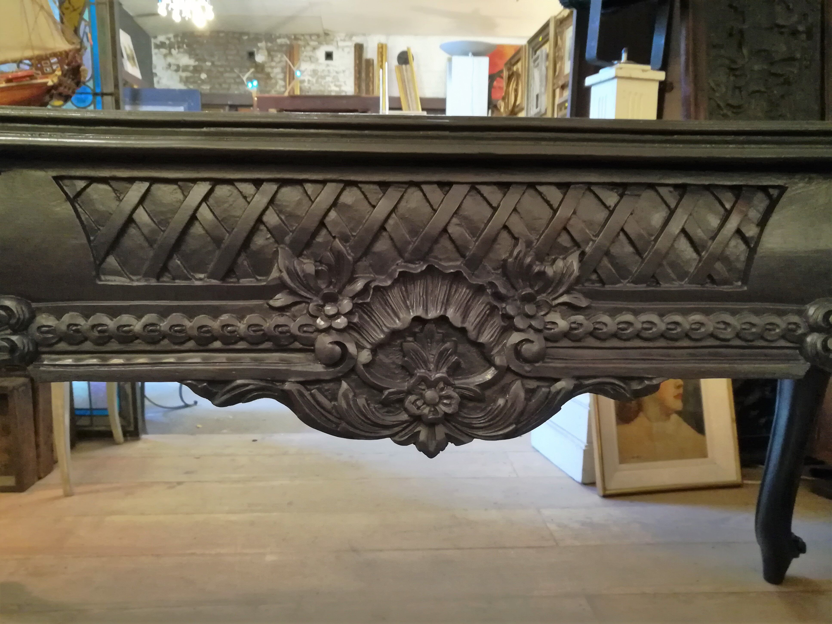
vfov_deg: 53.1
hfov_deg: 67.3
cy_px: 312
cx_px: 416
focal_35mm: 26
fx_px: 625
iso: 640
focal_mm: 3.83
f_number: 2.2
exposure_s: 1/20
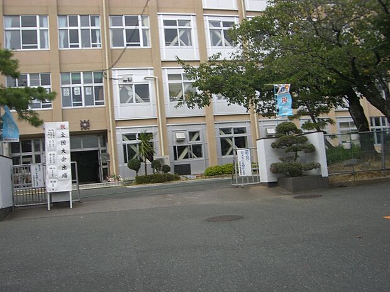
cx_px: 195
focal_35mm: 38
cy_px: 146
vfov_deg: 37.7
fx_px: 428
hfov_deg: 49.0
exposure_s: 1/400
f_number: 4.3
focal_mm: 6.2
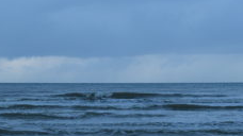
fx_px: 676
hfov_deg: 20.4
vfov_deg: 11.5
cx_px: 101
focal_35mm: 105
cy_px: 121
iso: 640
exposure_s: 1/25
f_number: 4.5
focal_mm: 38
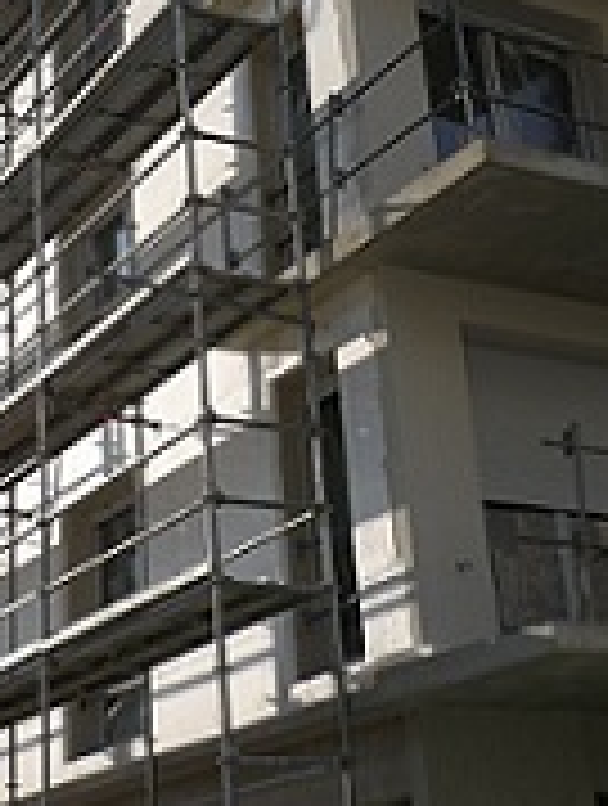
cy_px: 101
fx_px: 1680
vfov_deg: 26.2
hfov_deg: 20.4
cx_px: 182
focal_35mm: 72
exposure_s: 1/800
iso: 80
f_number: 4.5
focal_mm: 7.9
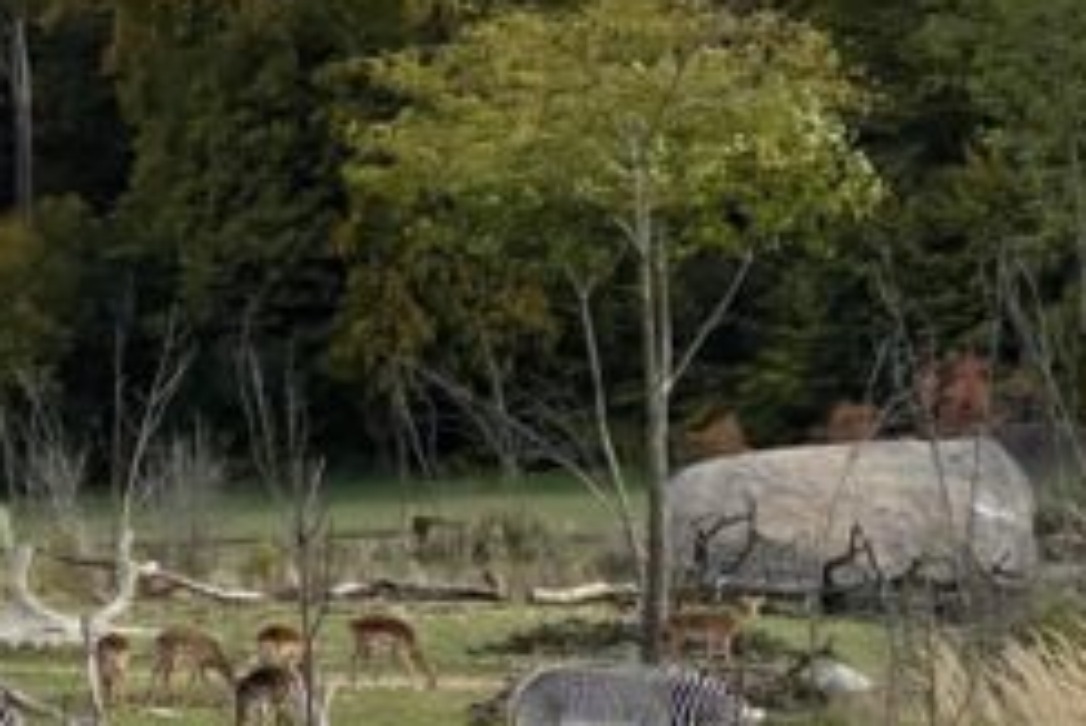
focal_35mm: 227
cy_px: -22
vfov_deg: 6.0
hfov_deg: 8.7
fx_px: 6852
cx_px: -881
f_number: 2
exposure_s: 1/1653
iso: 20
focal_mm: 6
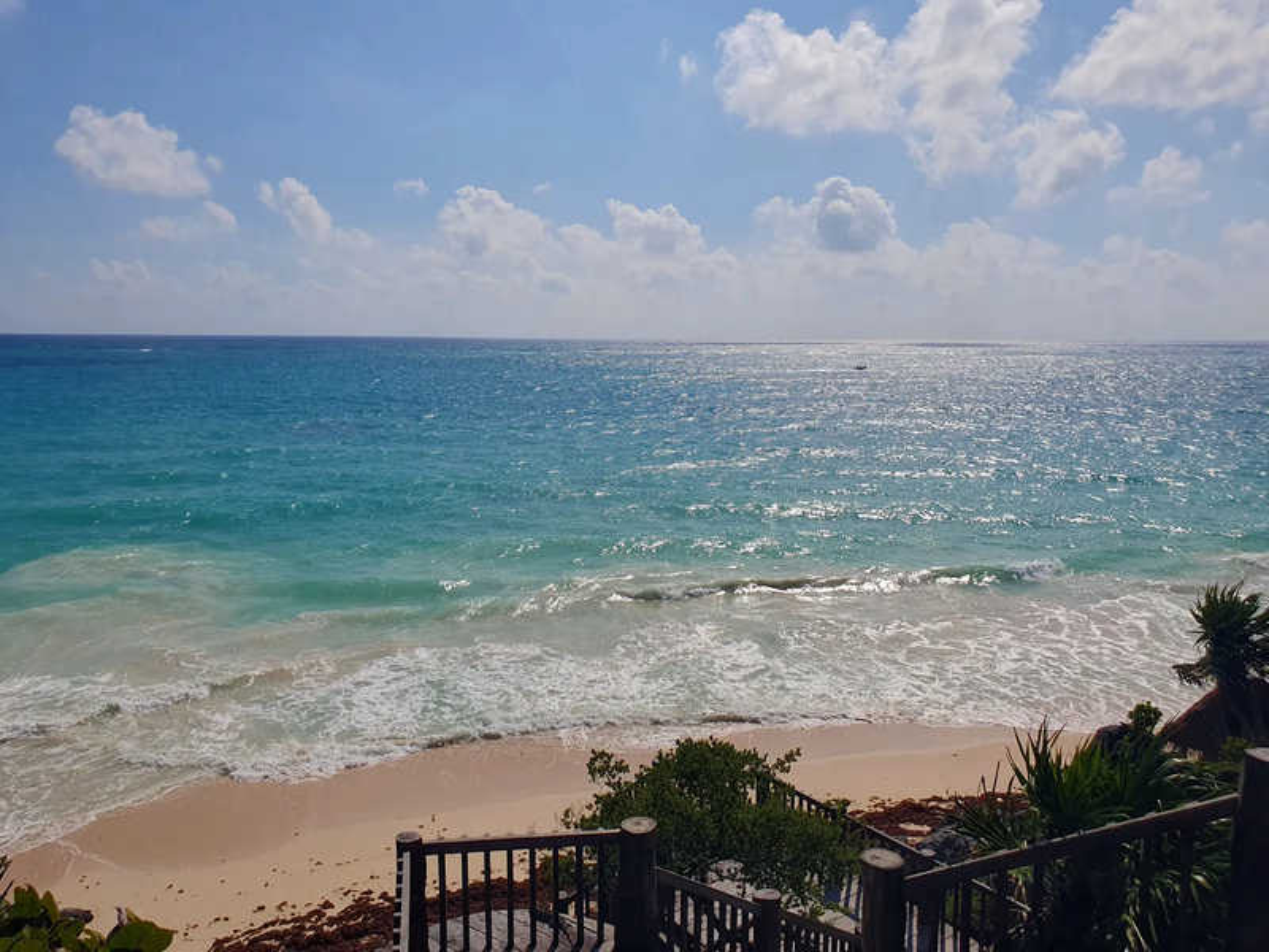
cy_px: 476
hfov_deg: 67.3
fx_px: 953
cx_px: 634
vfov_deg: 53.1
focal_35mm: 26
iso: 50
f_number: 2.4
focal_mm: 4.32
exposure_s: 1/7088
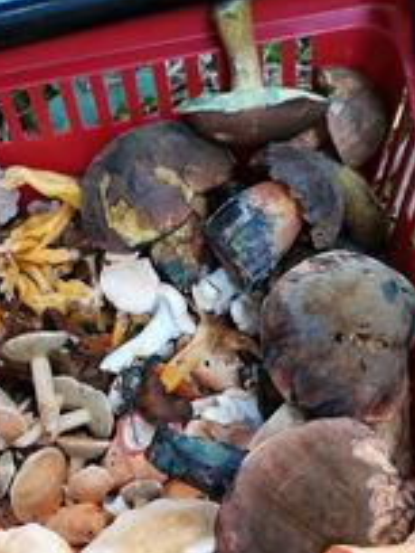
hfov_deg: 28.4
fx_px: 815
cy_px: 466
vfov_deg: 35.9
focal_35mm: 51
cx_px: 152
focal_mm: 4.75
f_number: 1.8
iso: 250
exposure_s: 1/50
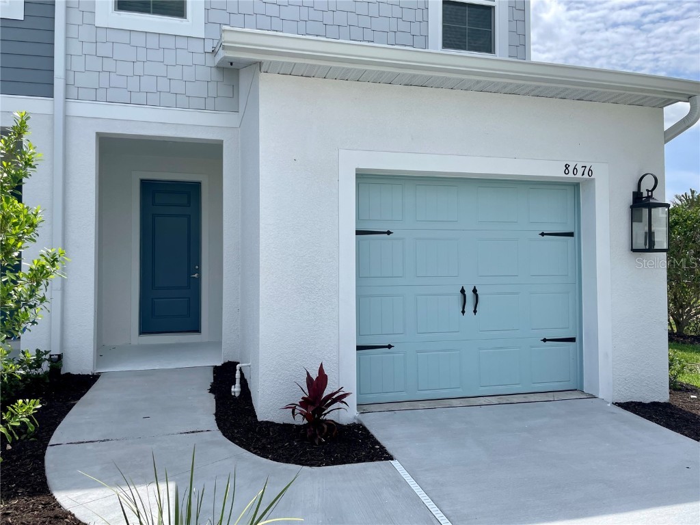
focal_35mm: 26
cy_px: 262
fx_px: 526
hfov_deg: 67.3
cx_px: 350
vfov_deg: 53.1
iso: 32
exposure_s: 1/3205
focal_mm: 4.2
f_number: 1.6
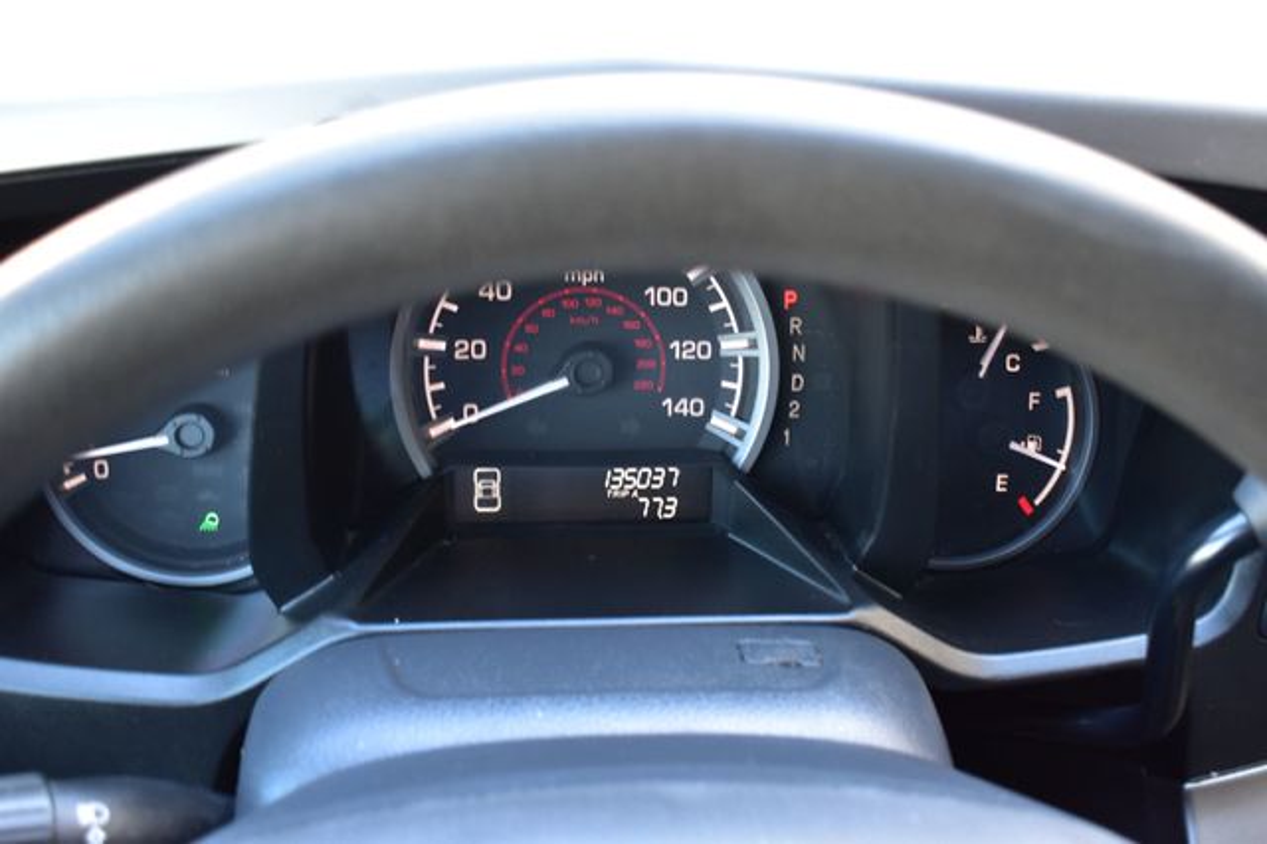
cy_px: 422
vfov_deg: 36.8
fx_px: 1266
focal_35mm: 36
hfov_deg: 53.2
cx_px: 634
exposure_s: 1/15
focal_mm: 24
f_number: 6.3
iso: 640
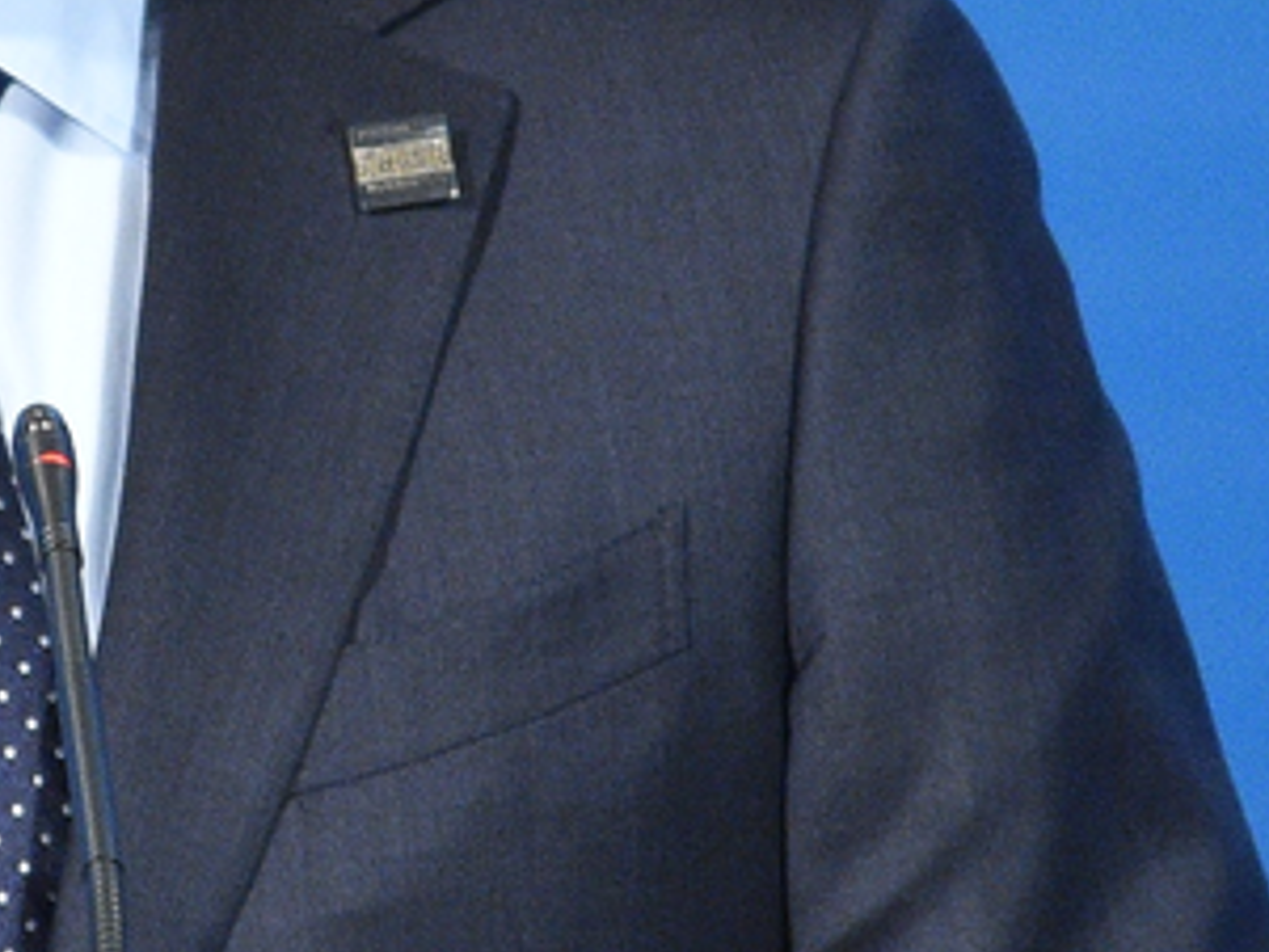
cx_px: 122
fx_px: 74888
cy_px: 289
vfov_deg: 0.7
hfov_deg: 1.0
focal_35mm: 2042
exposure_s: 1/200
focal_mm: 400
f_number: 5.6
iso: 6400
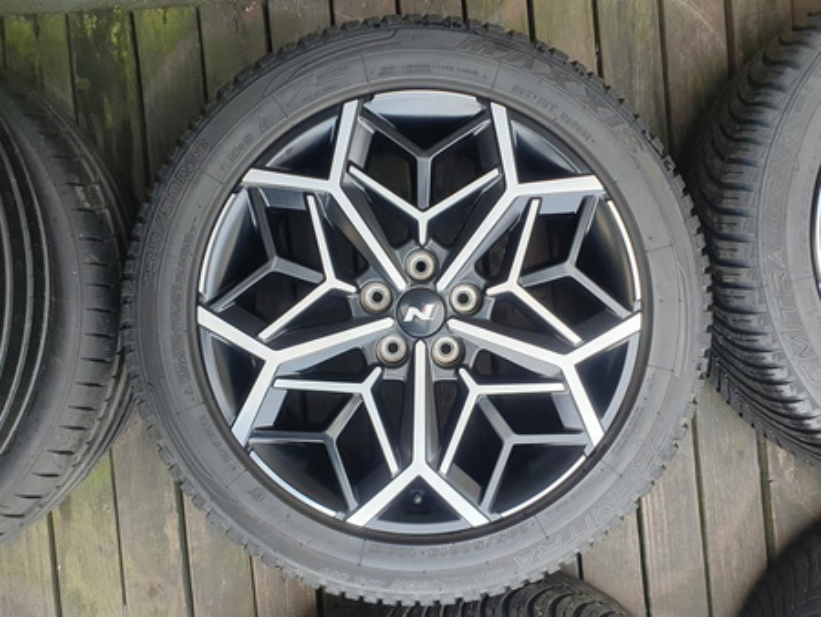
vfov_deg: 53.1
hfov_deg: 67.3
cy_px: 308
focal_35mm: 26
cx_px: 410
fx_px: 617
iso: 64
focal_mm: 4.32
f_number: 2.4
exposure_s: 1/120
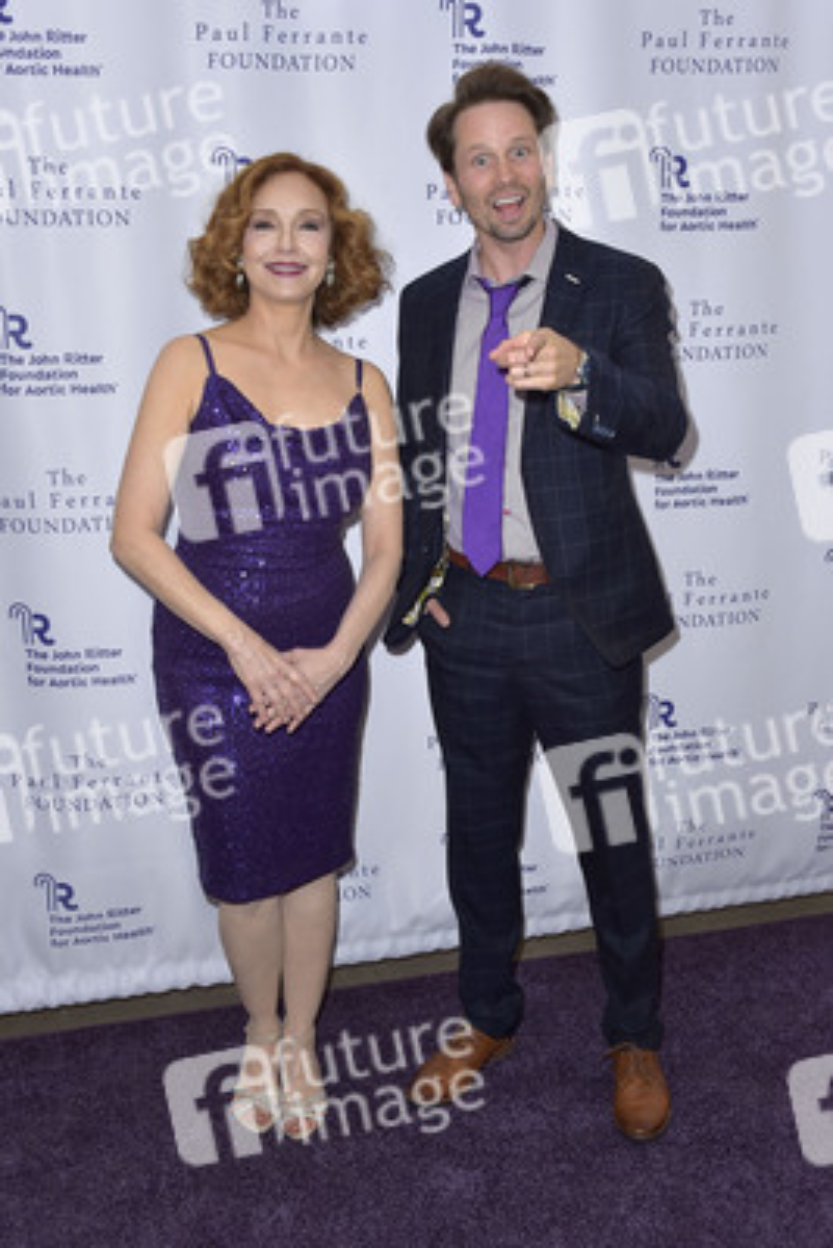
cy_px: 624
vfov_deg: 54.4
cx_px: 416
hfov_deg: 37.9
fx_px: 1214
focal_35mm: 35
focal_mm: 35
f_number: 6.3
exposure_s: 1/250
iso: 400
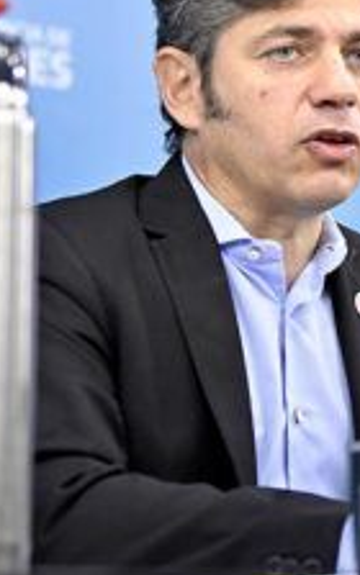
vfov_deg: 13.1
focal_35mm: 159
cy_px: 173
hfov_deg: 8.1
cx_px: 483
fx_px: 2496
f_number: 3.2
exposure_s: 1/400
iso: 4000
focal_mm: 70
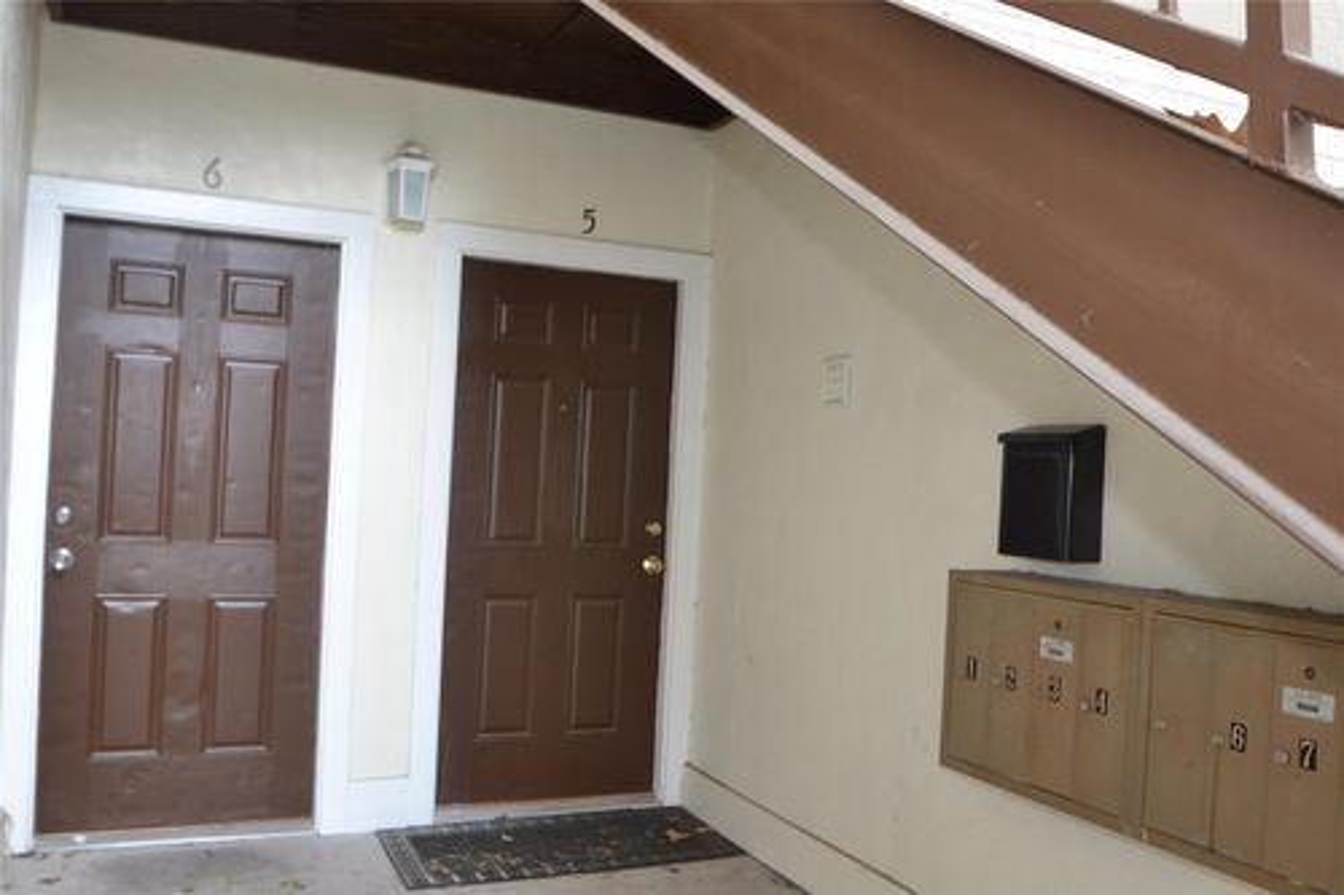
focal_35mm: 30
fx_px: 1120
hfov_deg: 61.9
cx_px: 672
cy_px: 448
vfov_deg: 43.6
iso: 400
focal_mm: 20
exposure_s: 1/80
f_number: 4.2
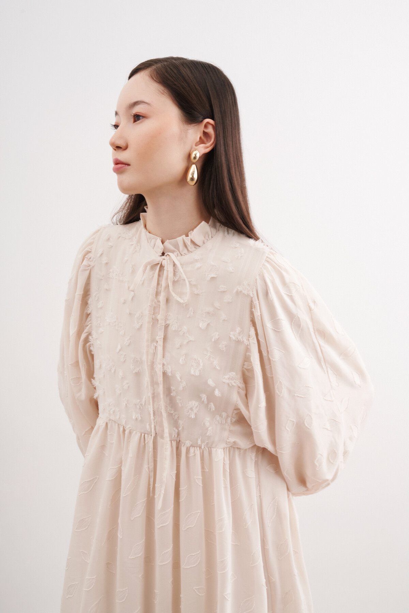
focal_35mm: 43
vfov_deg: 45.4
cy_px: 306
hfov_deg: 31.2
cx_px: 204
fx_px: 733
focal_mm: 43
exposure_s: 1/160
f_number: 11
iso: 400
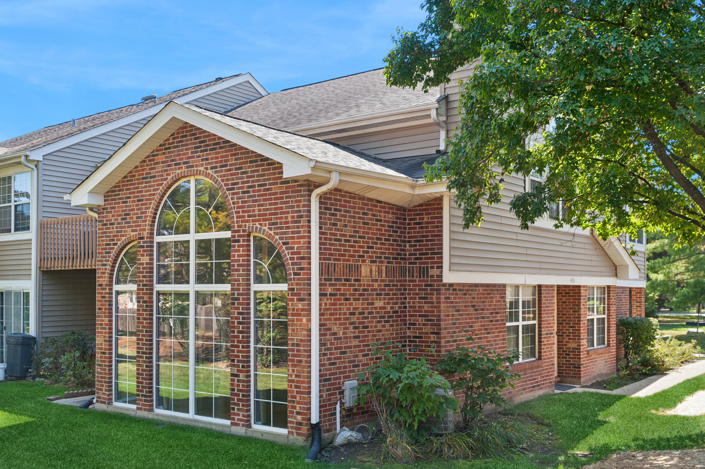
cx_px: 352
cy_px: 234
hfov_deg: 50.7
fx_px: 744
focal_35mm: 38
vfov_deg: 35.0
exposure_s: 1/250
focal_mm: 38
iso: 320
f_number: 8
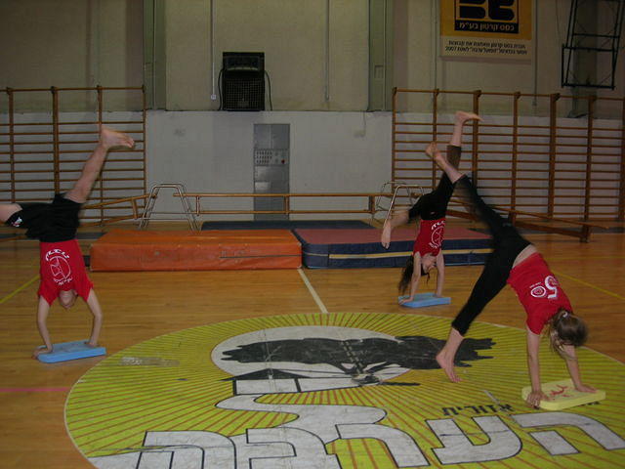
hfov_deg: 49.0
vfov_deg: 37.7
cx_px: 312
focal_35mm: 38
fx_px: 686
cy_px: 234
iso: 80
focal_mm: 7.8
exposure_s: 1/60.1
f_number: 2.8
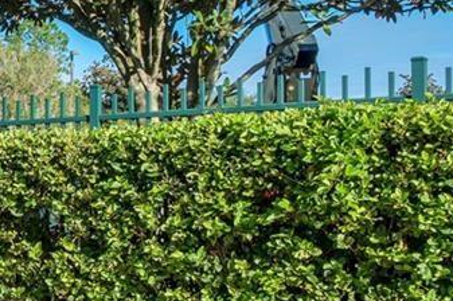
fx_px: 955
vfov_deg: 17.9
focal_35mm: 76
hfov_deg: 19.6
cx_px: -367
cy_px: 134
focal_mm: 16
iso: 100
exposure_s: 1/160
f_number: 10
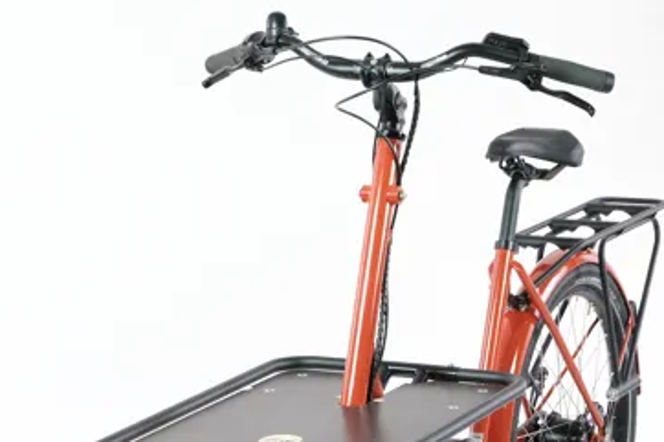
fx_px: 2526
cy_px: 458
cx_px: 349
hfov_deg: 15.0
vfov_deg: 9.9
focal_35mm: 137
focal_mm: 41.4
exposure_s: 1/2
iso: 160
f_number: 7.1
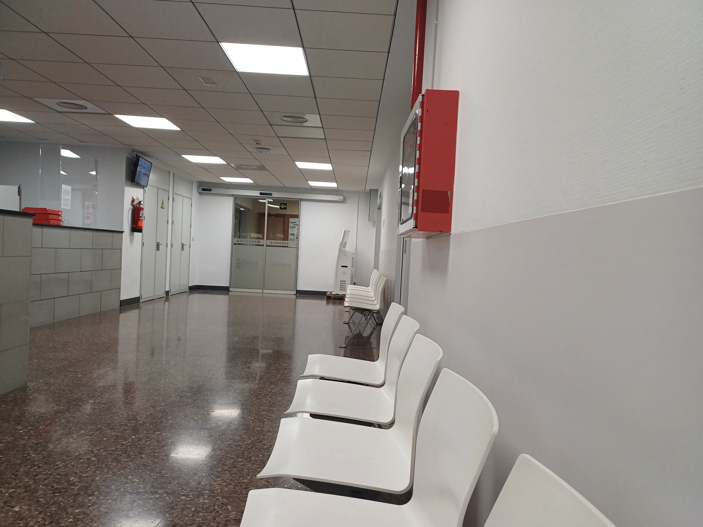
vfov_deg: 53.1
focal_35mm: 26
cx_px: 340
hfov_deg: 67.3
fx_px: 528
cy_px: 267
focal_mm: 4.65
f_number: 1.8
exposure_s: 1/50
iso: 100
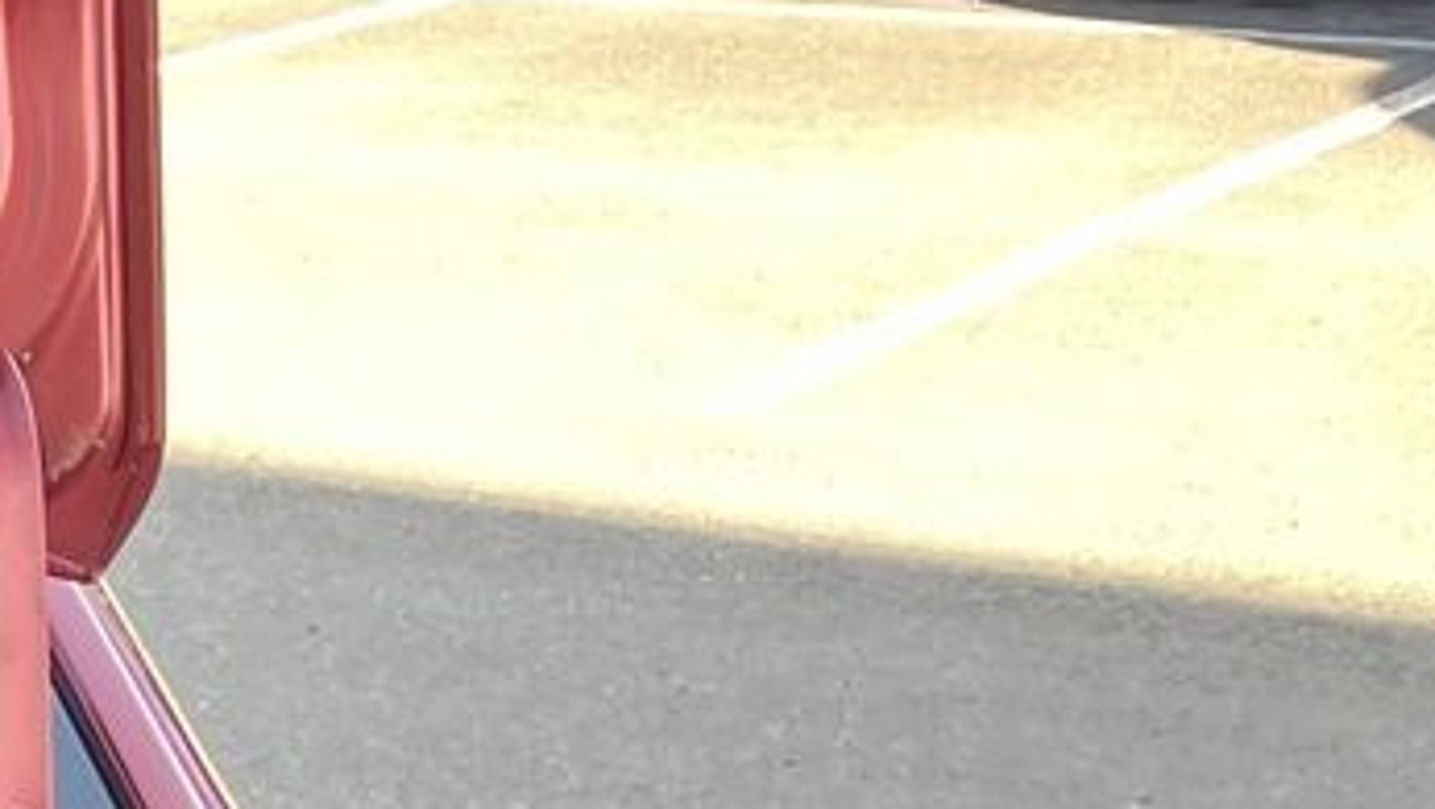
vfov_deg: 9.1
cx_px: -1356
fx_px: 4835
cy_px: 1460
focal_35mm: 127
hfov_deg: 14.3
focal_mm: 3.99
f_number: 1.8
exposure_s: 1/100
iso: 40
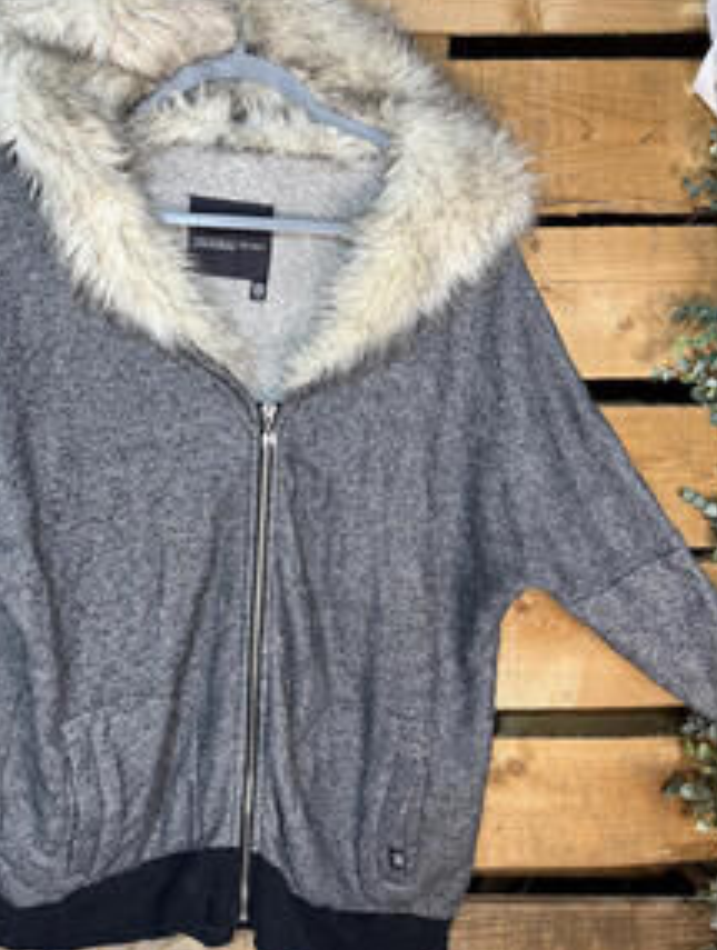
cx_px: 280
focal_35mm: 32
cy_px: 433
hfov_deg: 44.0
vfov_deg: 56.6
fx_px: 880
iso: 200
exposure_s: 1/66
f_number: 1.78
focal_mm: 6.76
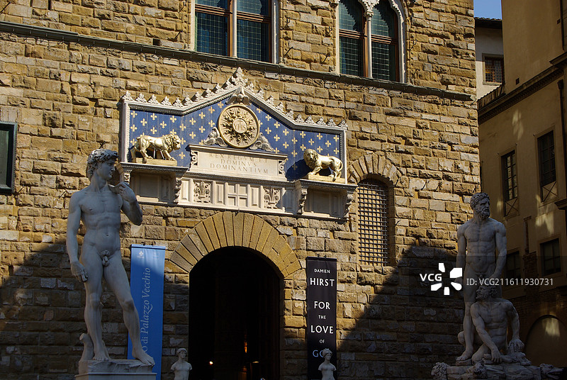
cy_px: 190
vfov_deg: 20.2
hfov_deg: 29.8
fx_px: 1065
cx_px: 284
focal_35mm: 68
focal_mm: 45
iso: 100
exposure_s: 1/180
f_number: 8
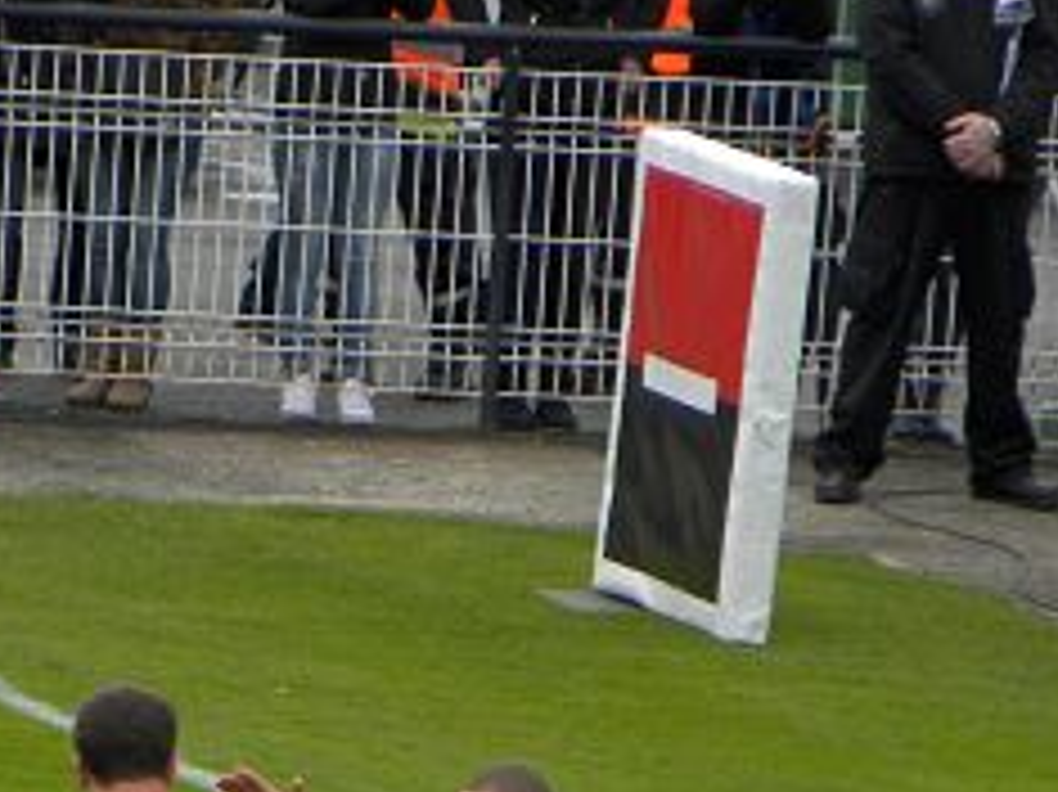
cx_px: 221
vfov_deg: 1.2
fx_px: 37513
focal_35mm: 1228
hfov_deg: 1.6
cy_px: 958
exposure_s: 1/223
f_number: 5
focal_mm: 85.6
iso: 113
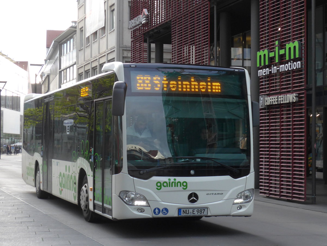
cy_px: 123
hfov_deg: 24.4
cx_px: 164
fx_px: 756
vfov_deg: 18.4
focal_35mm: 80
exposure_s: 1/320
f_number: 4.4
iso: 320
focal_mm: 16
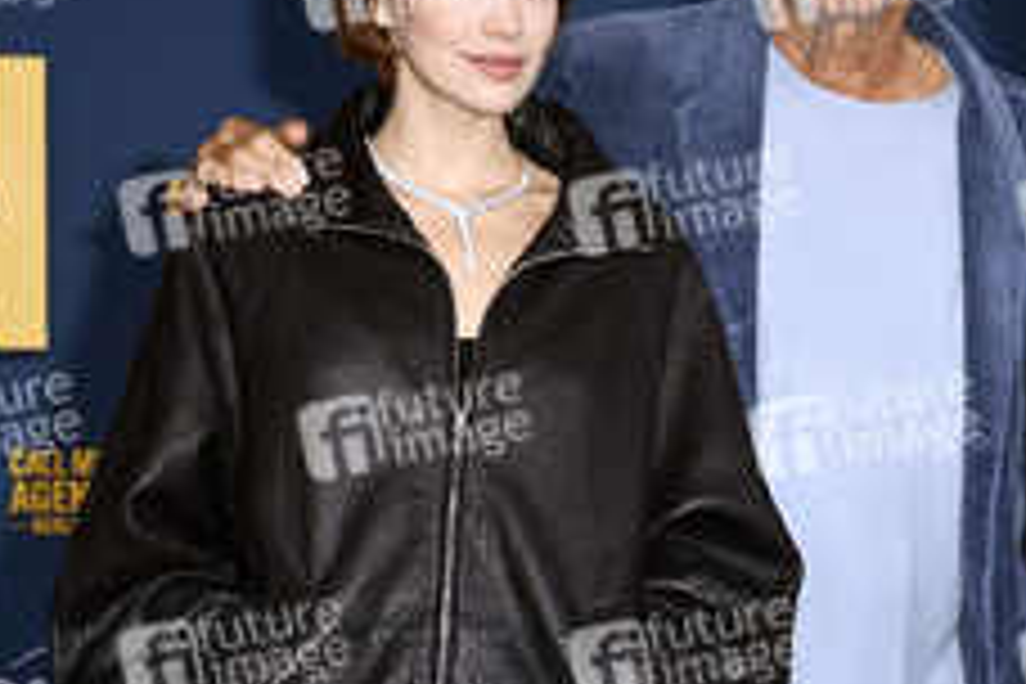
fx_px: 4389
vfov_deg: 8.9
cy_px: 315
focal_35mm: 154
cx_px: 745
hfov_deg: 13.3
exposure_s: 1/200
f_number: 5.6
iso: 800
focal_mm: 78
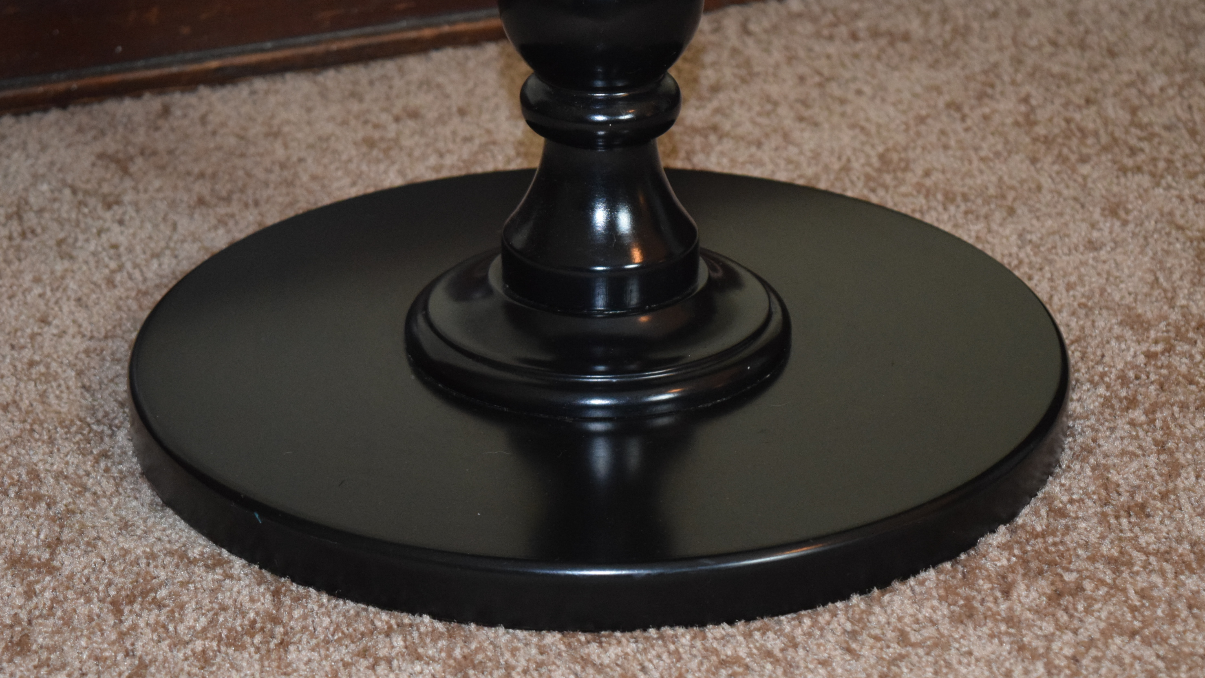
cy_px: 356
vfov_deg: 13.8
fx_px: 2797
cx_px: 600
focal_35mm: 88
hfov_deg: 24.3
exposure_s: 1/60
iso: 3200
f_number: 5.6
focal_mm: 55
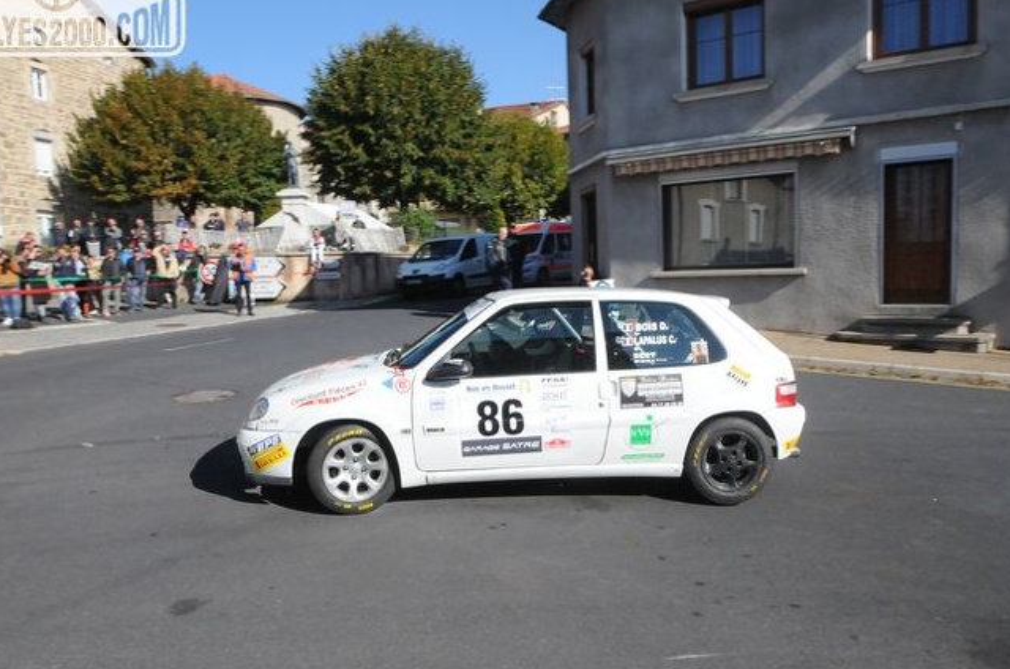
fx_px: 728
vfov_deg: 49.3
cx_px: 543
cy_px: 351
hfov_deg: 69.4
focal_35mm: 26
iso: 1000
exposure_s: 1/500
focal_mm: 14
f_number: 16
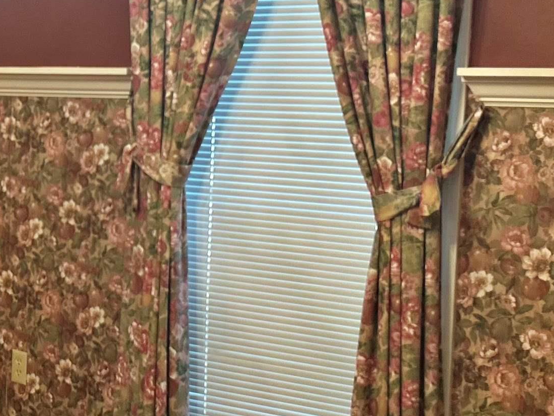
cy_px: 190
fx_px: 1169
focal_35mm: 73
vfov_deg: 20.2
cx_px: 67
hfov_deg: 25.9
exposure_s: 1/120
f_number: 1.5
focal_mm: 5.7
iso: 100
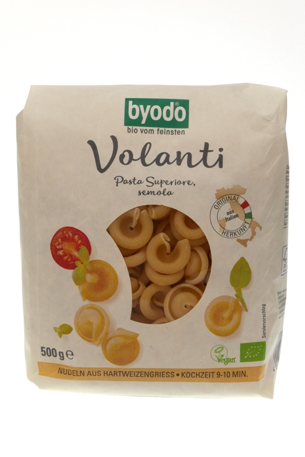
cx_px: 152
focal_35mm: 52
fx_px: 659
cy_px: 228
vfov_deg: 38.2
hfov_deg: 26.0
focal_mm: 23.6
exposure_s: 1/50
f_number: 16
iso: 1600
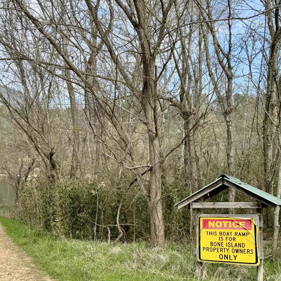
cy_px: 201
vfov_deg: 40.1
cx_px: 82
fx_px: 377
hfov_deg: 40.1
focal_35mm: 41
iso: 80
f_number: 1.78
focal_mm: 6.76
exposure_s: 1/2506
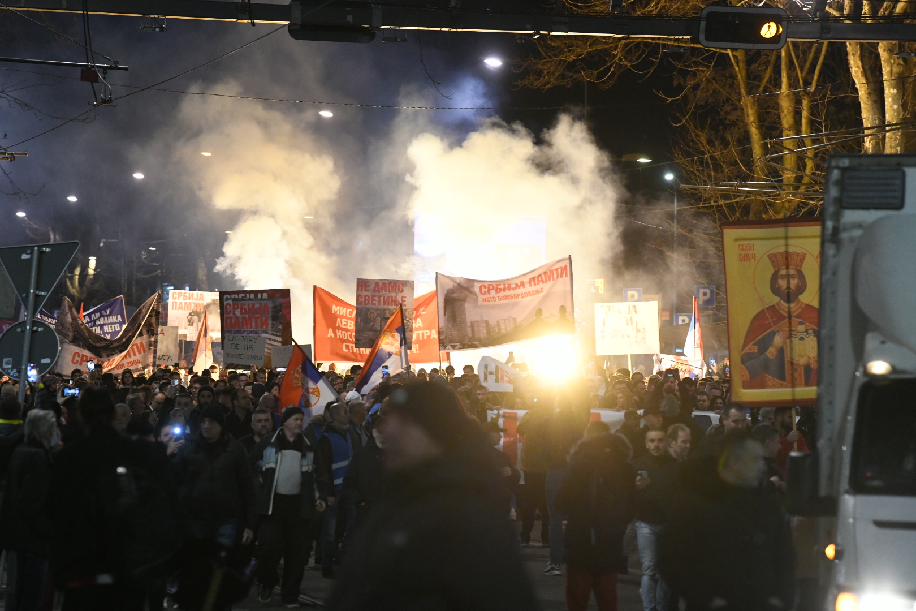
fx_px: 5088
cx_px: 458
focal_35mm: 200
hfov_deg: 10.3
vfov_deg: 6.9
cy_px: 306
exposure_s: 1/160
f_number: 5.6
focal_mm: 200
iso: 8000
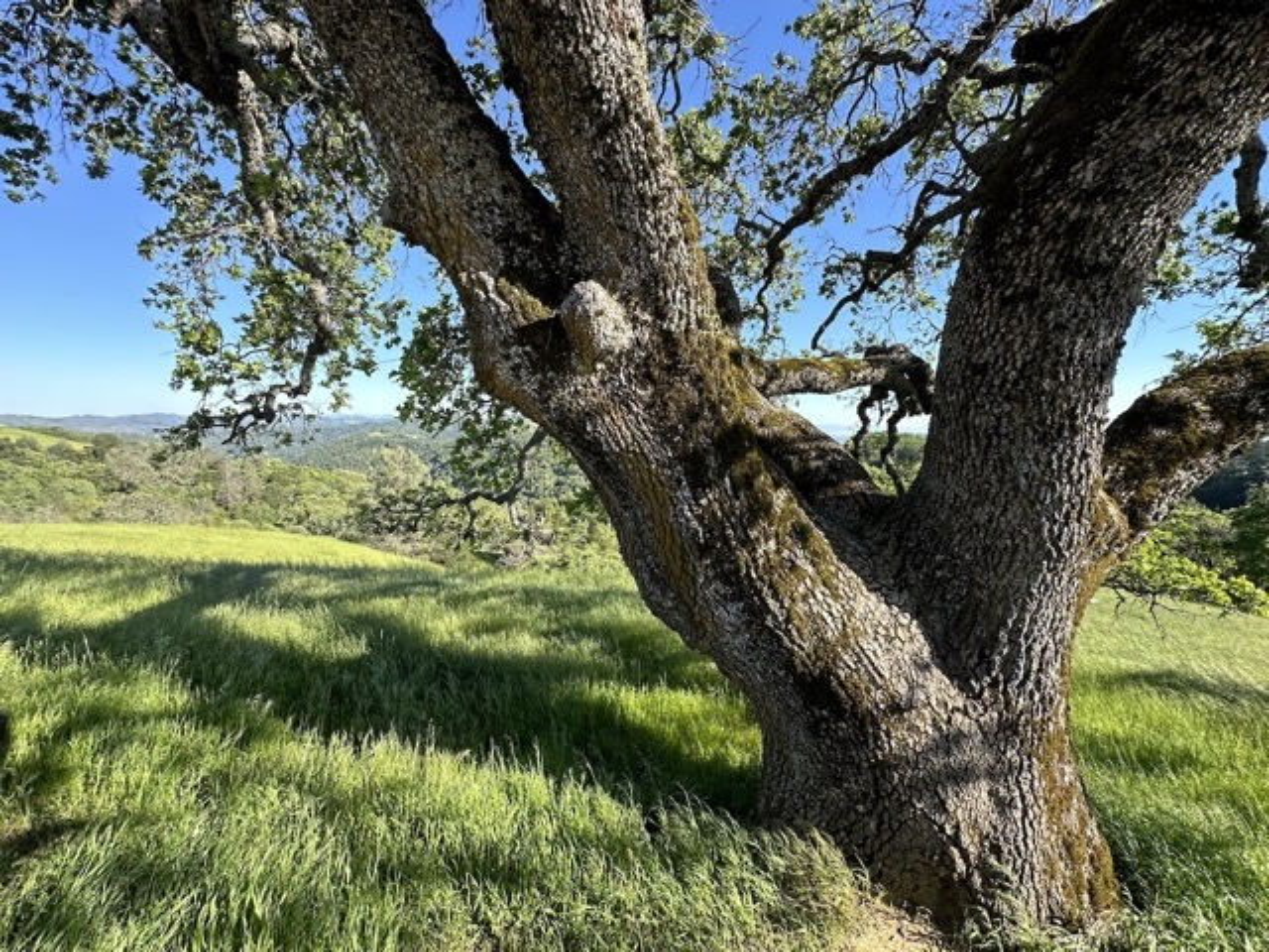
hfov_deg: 102.1
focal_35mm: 14
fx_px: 513
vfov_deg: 85.7
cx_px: 634
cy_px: 476
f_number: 2.2
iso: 40
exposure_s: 1/442
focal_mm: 2.22
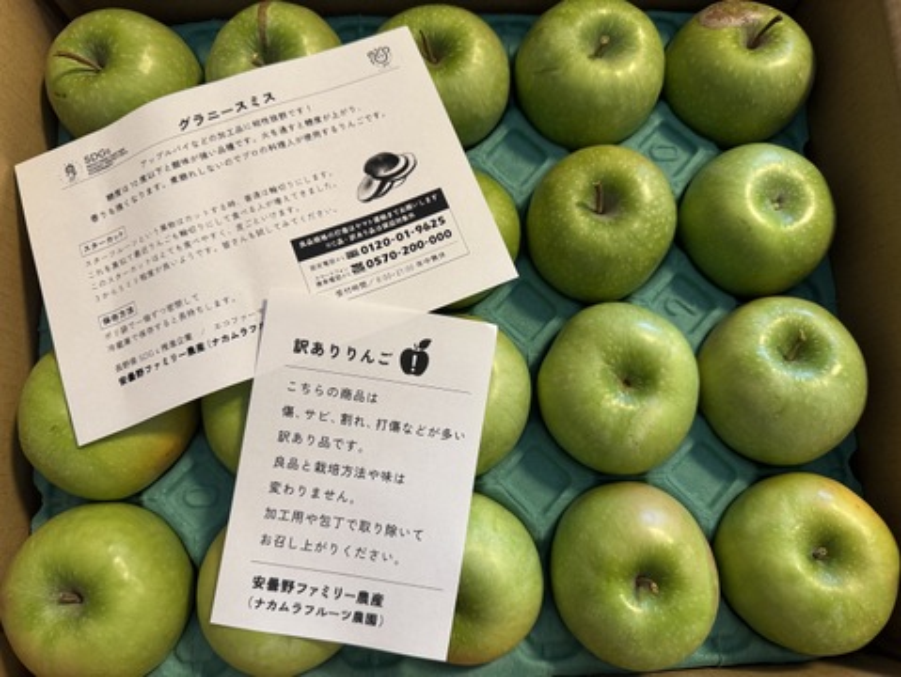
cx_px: 450
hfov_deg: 71.6
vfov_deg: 56.9
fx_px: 625
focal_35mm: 24
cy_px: 338
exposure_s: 1/50
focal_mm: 6.76
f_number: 1.78
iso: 250
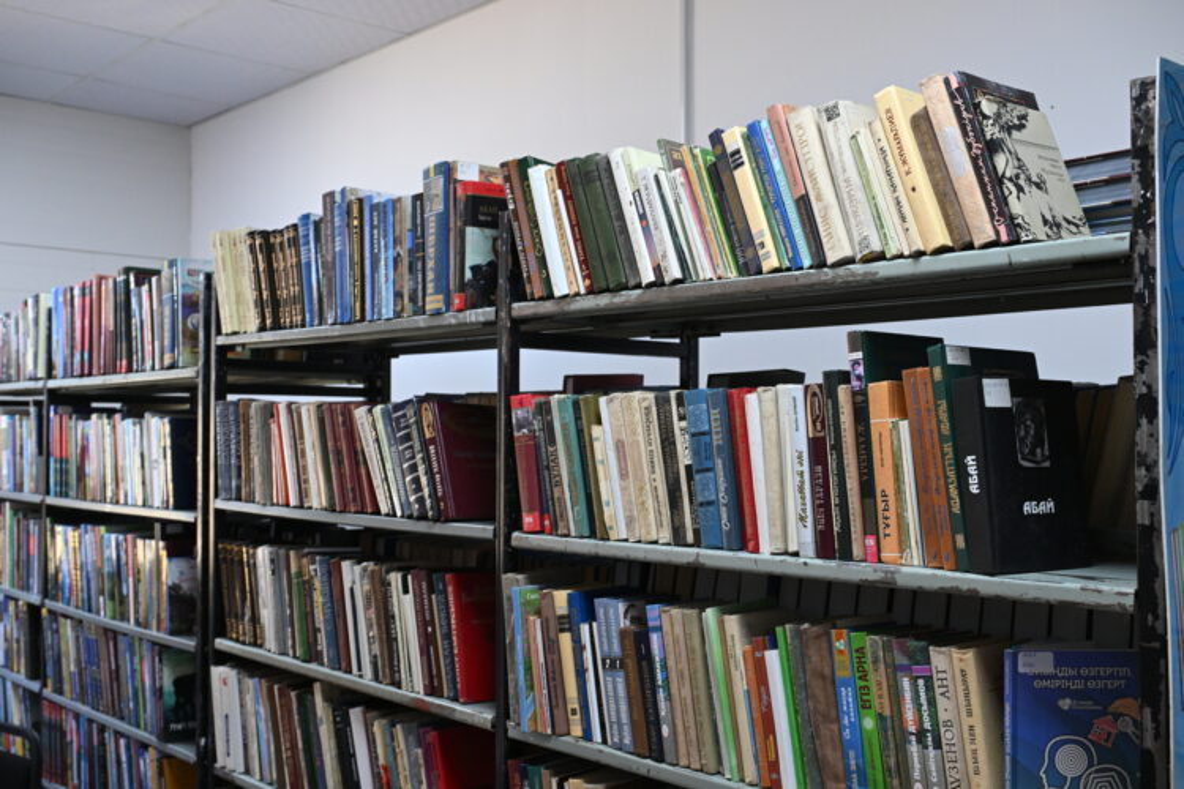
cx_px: 592
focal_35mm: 36
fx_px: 1184
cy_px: 394
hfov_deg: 53.1
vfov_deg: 36.9
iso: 3200
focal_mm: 36
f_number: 7.1
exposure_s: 1/160
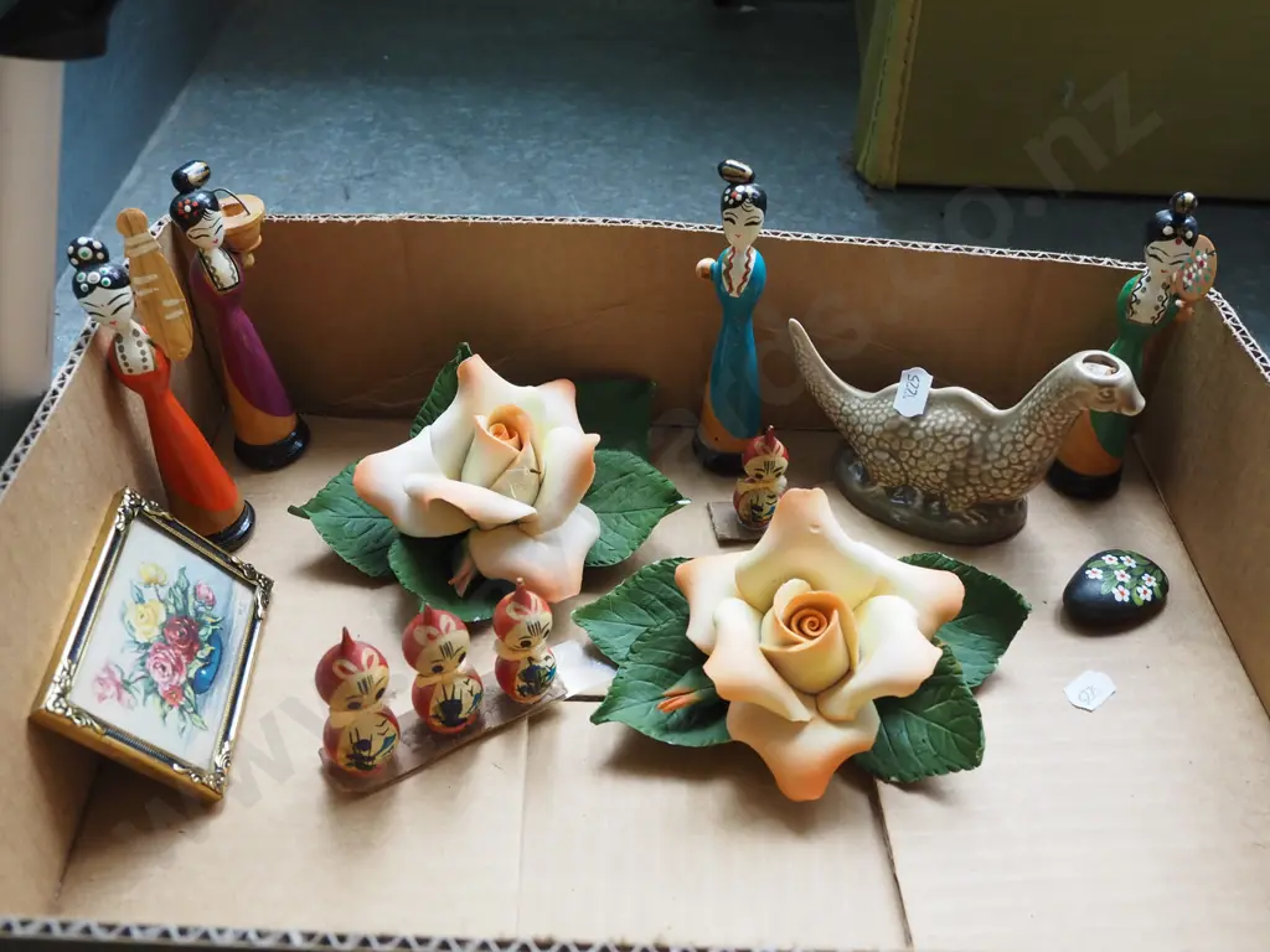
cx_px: 635
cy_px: 476
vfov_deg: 41.8
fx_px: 1247
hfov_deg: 54.0
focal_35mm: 34
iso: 1000
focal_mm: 17
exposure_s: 1/100
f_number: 5.6
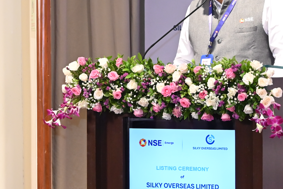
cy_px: 46
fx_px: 1746
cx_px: 192
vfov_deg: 6.2
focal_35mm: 222
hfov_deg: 9.3
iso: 2500
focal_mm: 73
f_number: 5.6
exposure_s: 1/125
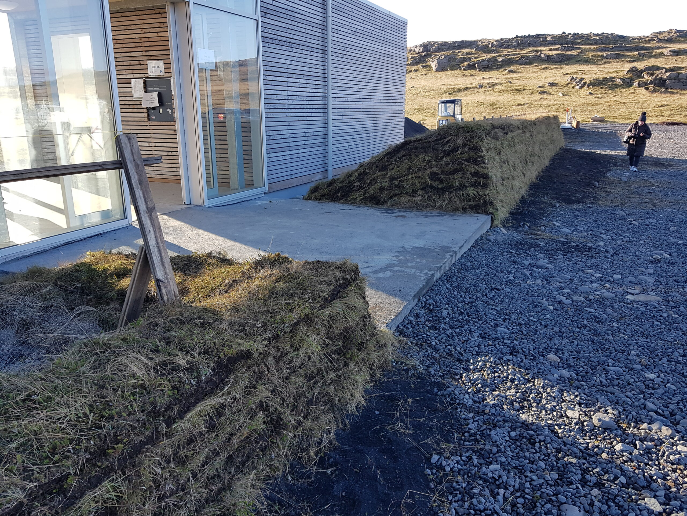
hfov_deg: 67.3
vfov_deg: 53.1
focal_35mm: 26
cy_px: 258
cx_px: 344
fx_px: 516
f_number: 1.7
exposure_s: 1/499
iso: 50
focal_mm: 4.2
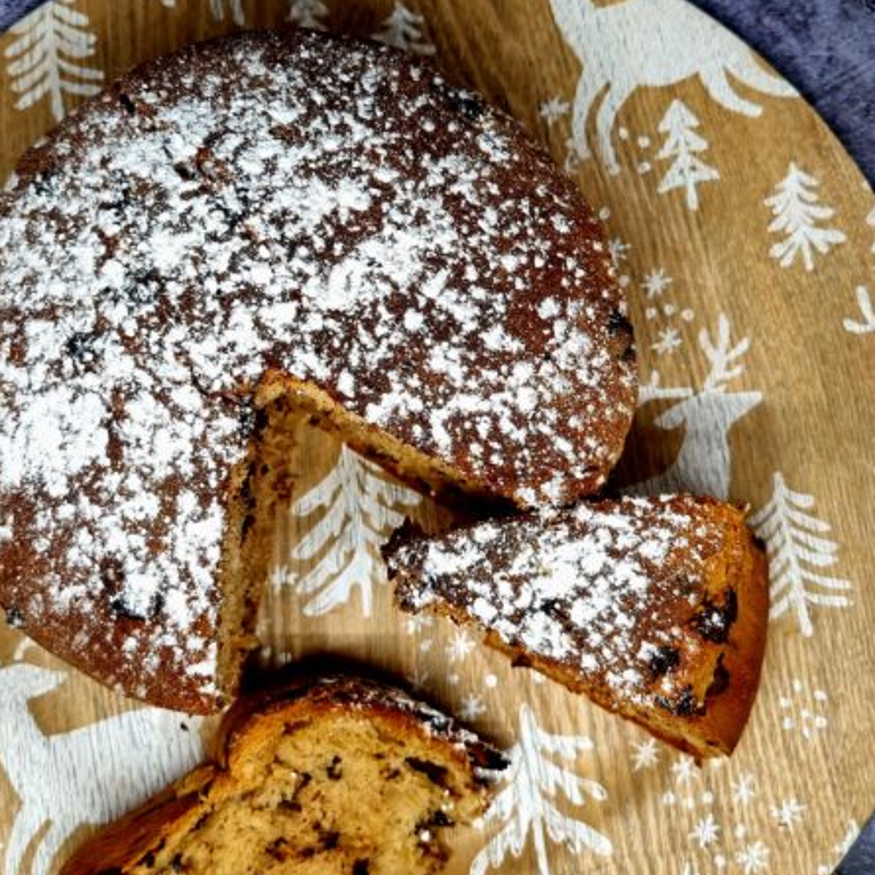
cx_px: 438
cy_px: 488
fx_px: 887
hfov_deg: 52.5
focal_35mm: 31
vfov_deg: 52.4
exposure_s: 1/50
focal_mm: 5.4
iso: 50
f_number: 1.8
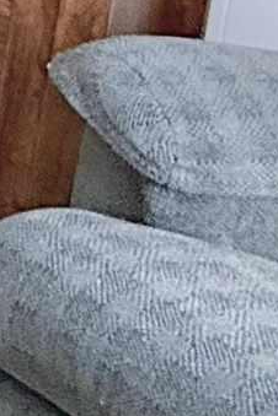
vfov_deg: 12.7
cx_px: -1281
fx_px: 1529
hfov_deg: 5.6
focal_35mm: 132
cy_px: -514
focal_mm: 2.22
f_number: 2.2
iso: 125
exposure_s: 1/99
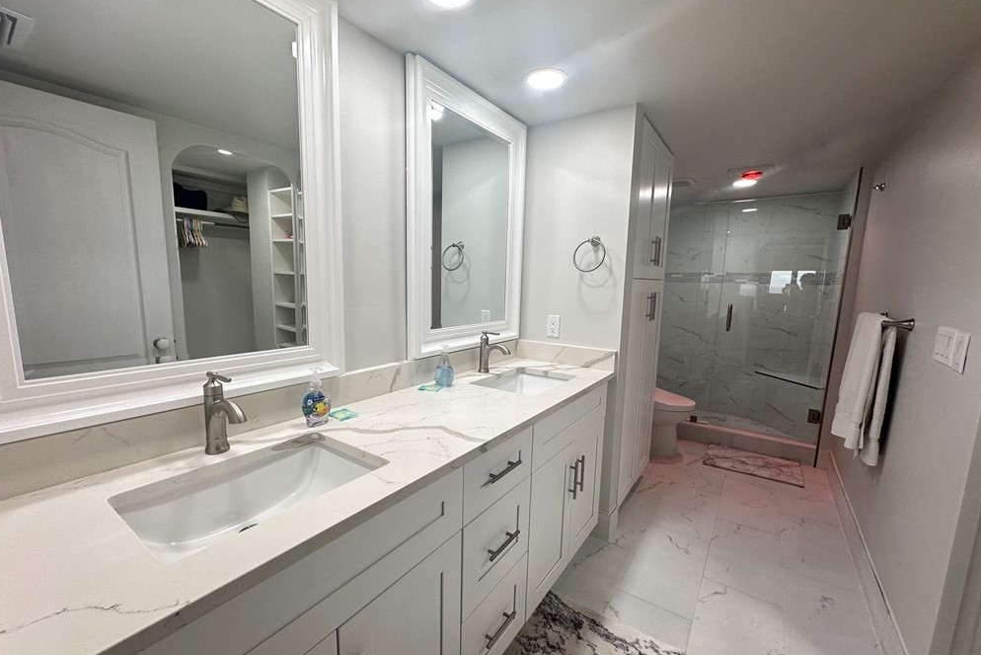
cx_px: 482
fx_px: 409
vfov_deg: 77.3
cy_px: 341
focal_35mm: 15
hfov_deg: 100.4
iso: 125
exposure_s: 1/120
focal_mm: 2.22
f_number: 2.2
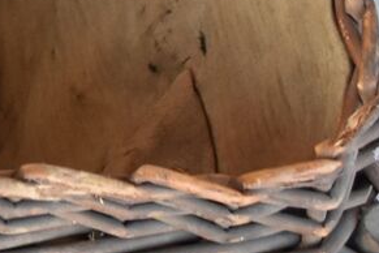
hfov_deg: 10.5
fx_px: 1758
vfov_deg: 8.0
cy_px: -150
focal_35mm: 167
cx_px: -541
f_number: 5
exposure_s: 1/100
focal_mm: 20
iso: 800
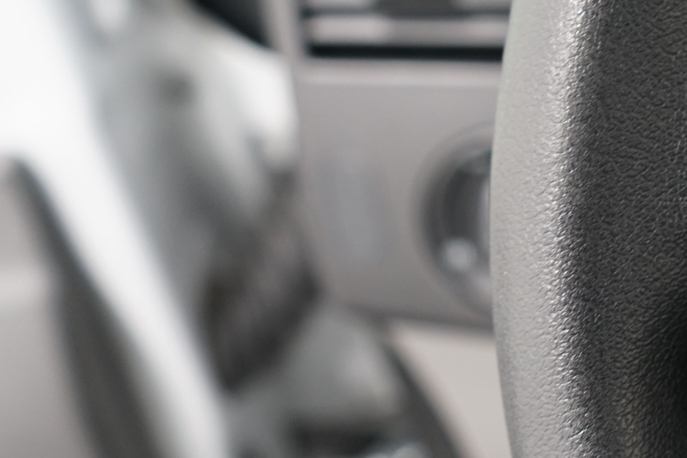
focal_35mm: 76
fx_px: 1450
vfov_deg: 17.9
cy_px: 180
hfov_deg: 23.3
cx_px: 917
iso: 800
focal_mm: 28
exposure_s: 1/10
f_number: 4
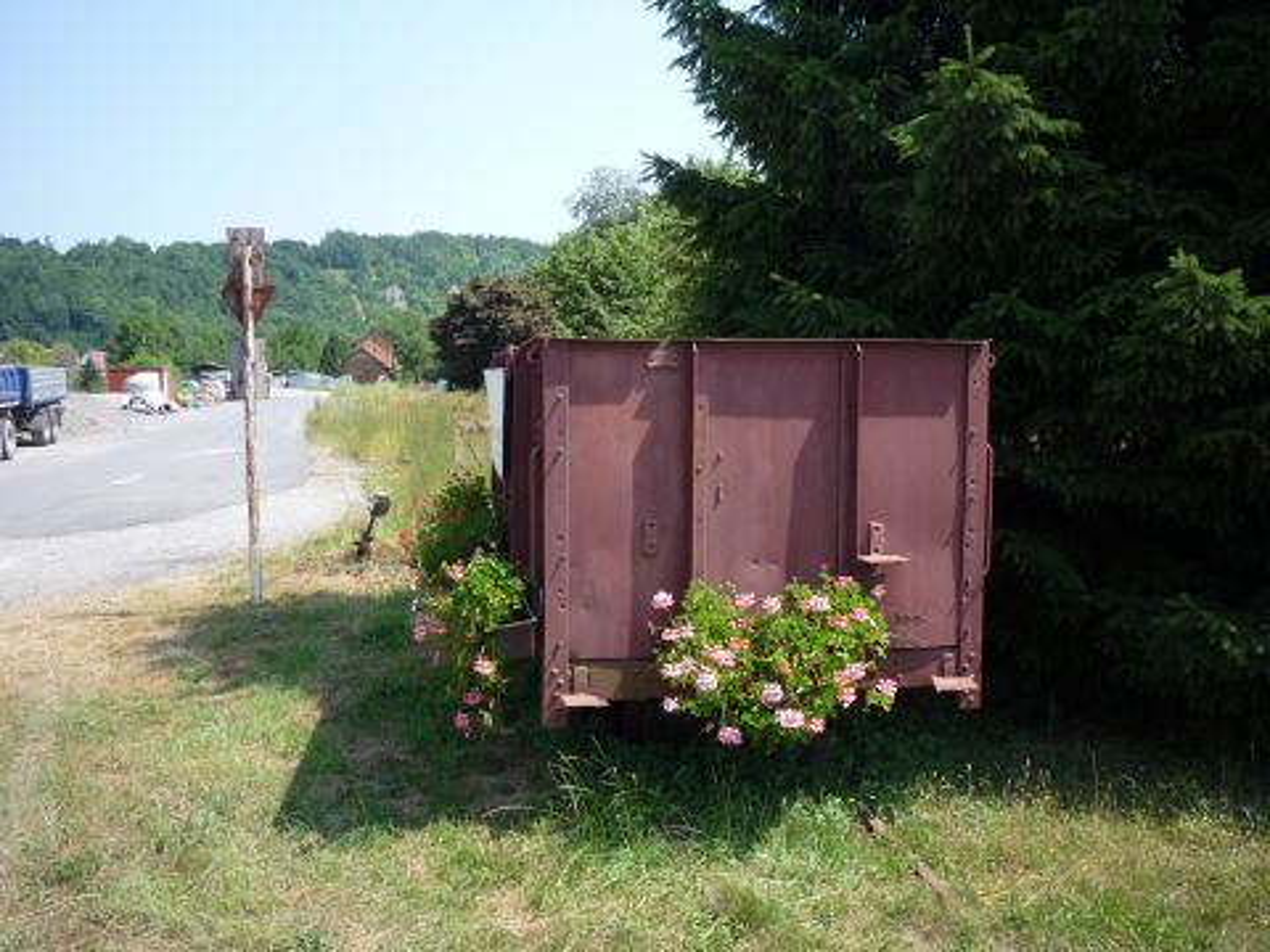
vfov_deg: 44.2
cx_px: 635
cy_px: 476
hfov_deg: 56.8
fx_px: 1174
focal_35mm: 32
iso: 100
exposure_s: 1/400
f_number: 4
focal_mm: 5.2
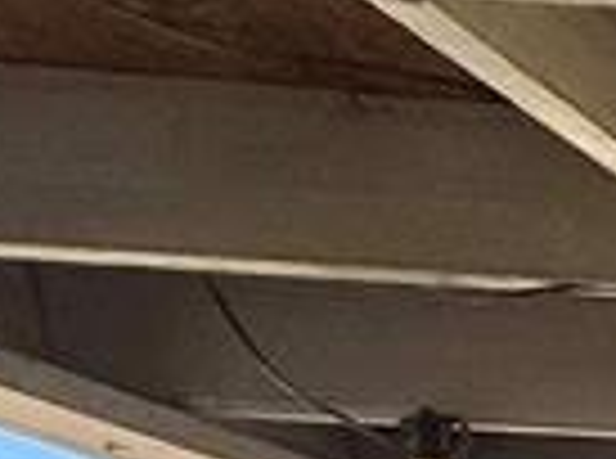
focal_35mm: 105
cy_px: 1210
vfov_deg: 11.0
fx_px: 1864
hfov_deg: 9.4
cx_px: 2199
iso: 50
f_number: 2.2
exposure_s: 1/205
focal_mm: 2.22
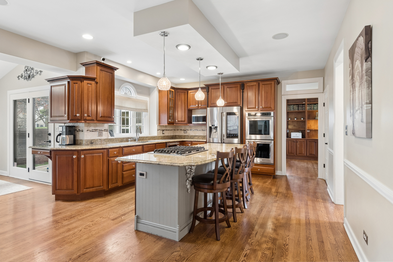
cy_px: 131
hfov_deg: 85.4
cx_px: 196
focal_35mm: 20
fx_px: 213
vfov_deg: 63.2
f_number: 8
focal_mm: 13
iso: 320
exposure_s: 1/5
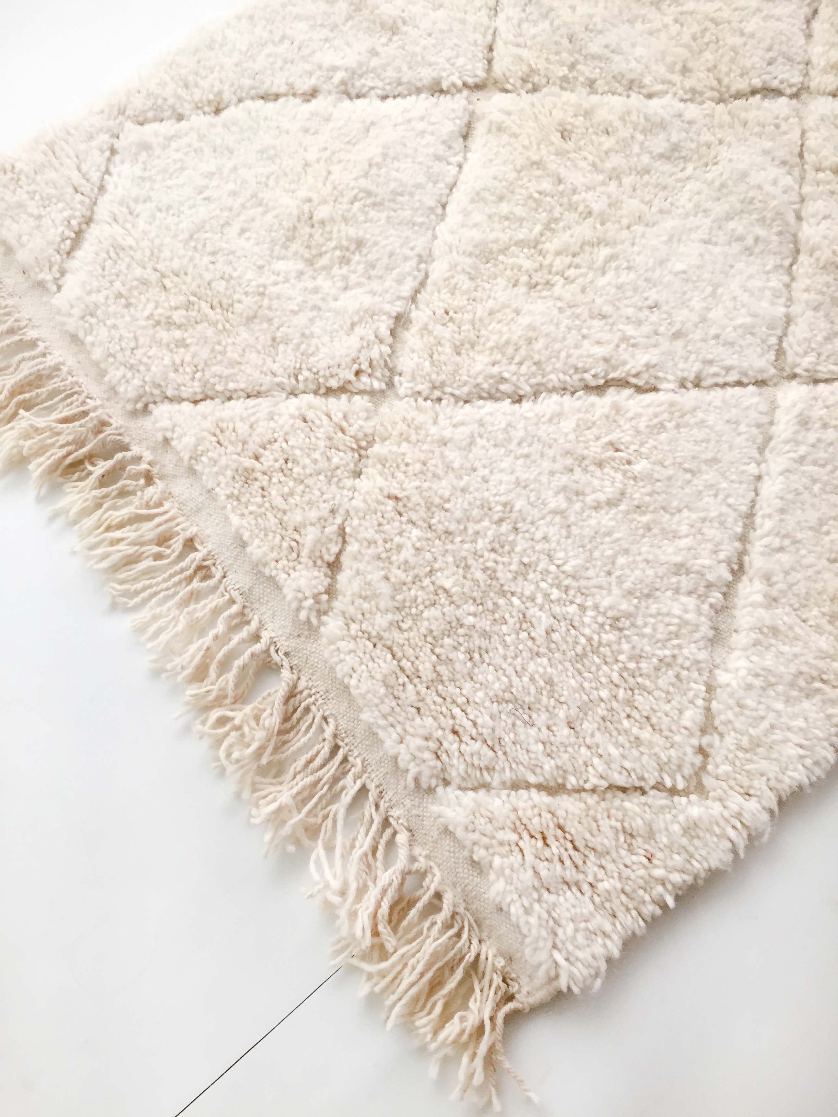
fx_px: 936
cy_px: 558
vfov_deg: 61.7
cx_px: 419
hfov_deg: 48.2
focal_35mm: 29
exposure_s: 1/33
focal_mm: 4.15
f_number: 2.2
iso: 100
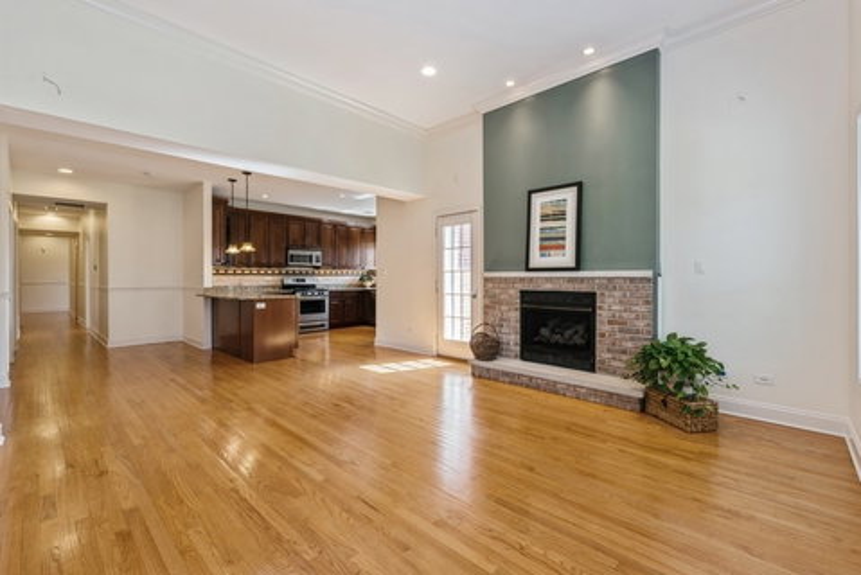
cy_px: 288
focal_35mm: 15
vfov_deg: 77.4
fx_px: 359
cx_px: 430
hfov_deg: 100.4
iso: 250
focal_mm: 15
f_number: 11
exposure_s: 1/15
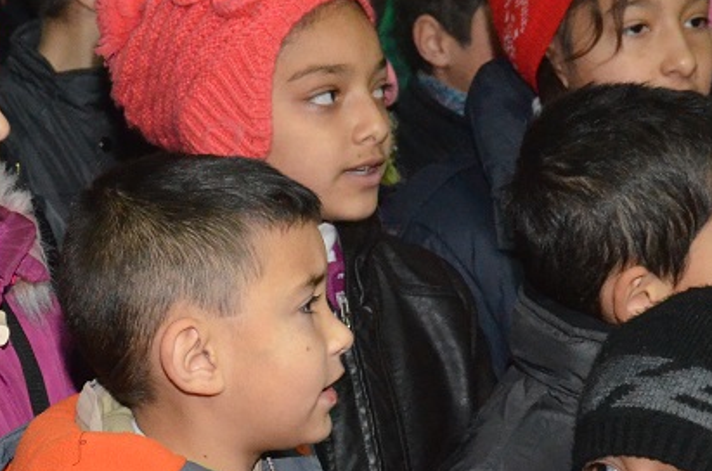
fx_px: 2940
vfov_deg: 9.2
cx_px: 137
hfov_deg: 13.7
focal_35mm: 149
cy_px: 281
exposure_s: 1/60
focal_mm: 34
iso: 3200
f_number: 4.2
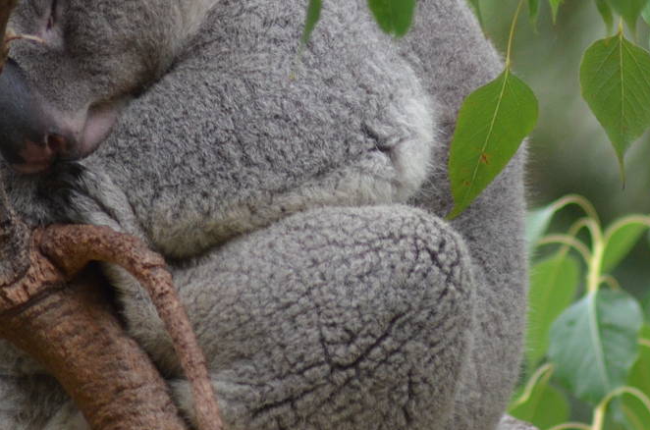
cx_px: 360
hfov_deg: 2.5
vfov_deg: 1.6
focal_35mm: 834
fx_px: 15022
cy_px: 112
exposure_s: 1/500
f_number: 5
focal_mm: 230
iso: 1400
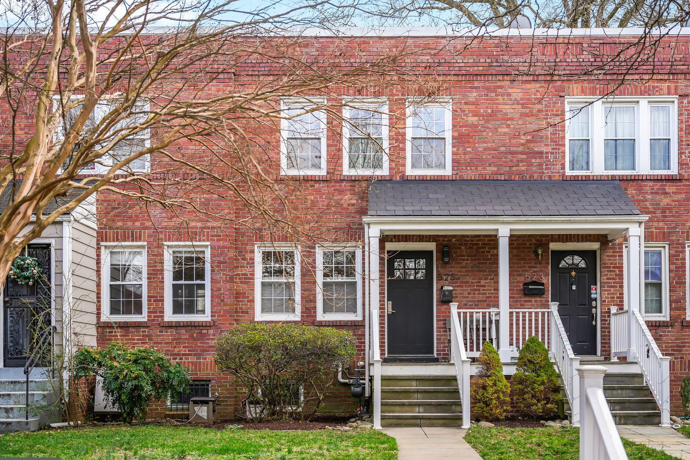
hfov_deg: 48.7
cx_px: 354
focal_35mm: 40
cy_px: 235
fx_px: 762
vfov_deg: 33.6
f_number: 2.8
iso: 100
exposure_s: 1/640
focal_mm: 36.7
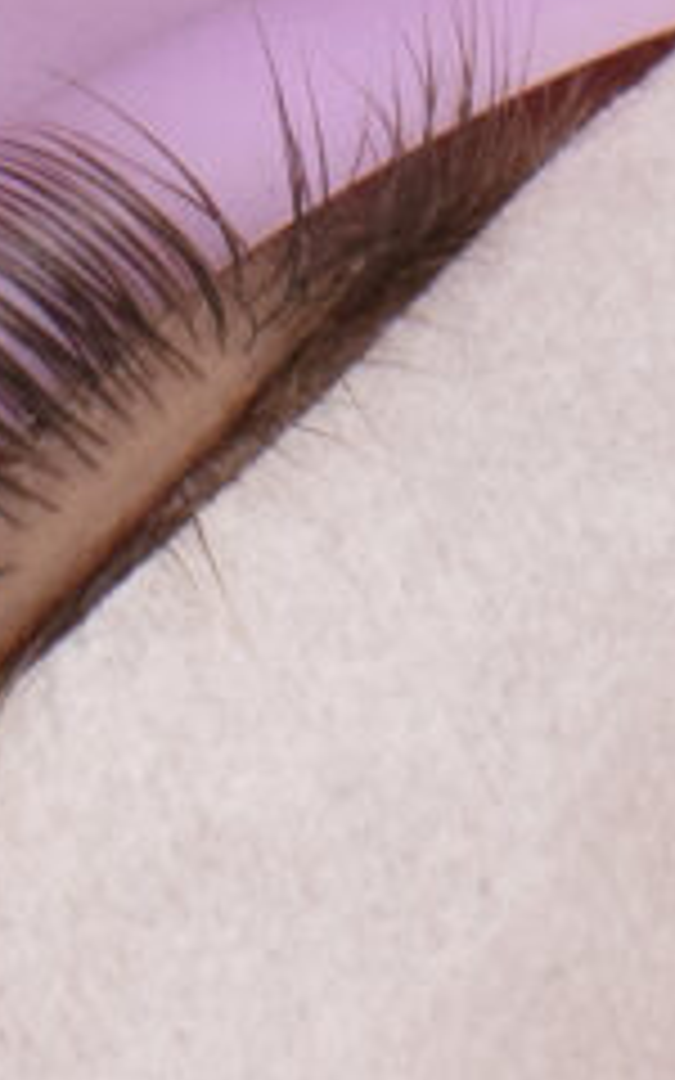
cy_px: 580
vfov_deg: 2.2
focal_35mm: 956
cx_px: 364
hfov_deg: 1.4
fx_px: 28138
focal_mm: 59
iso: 640
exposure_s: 1/125
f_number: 9
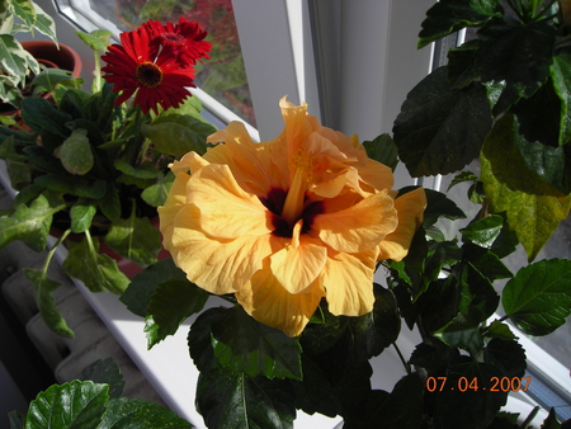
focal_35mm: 38
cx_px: 286
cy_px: 214
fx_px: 627
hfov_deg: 49.0
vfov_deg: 37.8
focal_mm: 6.3
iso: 50
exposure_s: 1/143
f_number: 6.4
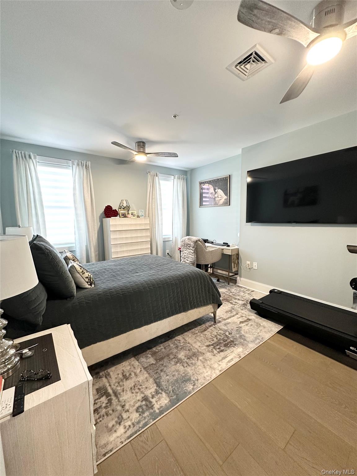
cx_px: 178
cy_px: 238
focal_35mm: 14
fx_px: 193
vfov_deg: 102.1
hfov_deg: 85.7
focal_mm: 2.22
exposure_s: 1/60
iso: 200
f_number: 2.2
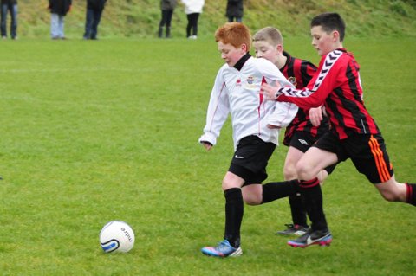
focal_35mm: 129
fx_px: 1489
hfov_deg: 15.9
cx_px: 208
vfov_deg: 10.6
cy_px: 138
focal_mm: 86
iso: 1600
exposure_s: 1/400
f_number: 4.2
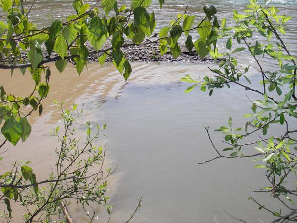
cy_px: 112
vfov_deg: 37.7
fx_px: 326
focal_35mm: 38
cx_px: 148
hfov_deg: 49.0
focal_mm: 6.3
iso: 64
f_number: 6.6
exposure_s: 1/250
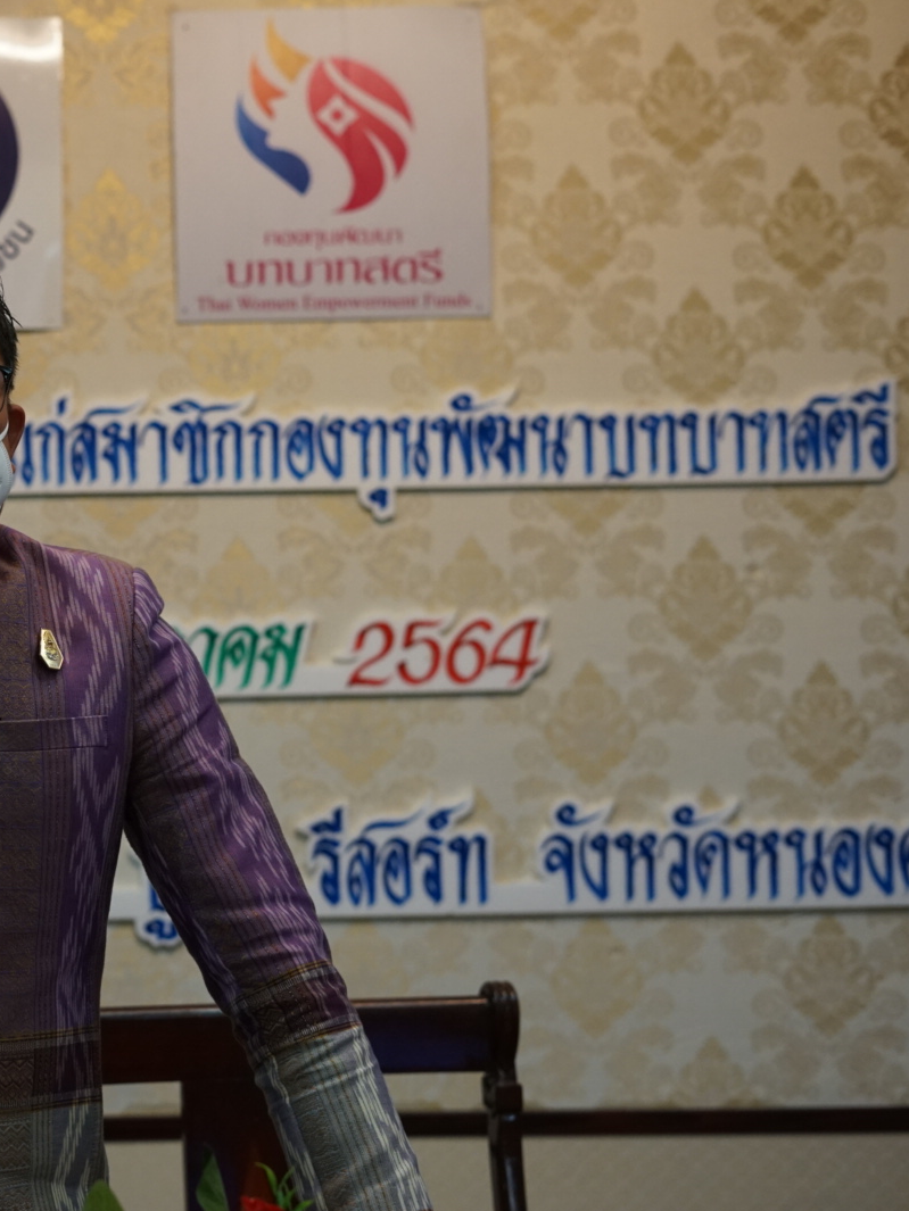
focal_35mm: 73
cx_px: 13
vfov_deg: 26.7
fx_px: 2555
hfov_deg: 19.6
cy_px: 603
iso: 1600
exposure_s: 1/160
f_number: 3.5
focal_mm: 50
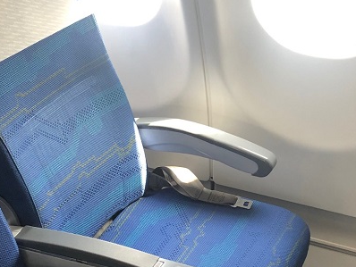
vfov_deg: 20.2
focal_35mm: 72
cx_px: 176
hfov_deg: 27.0
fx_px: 741
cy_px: 225
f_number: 1.8
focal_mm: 4
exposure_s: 1/32
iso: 32
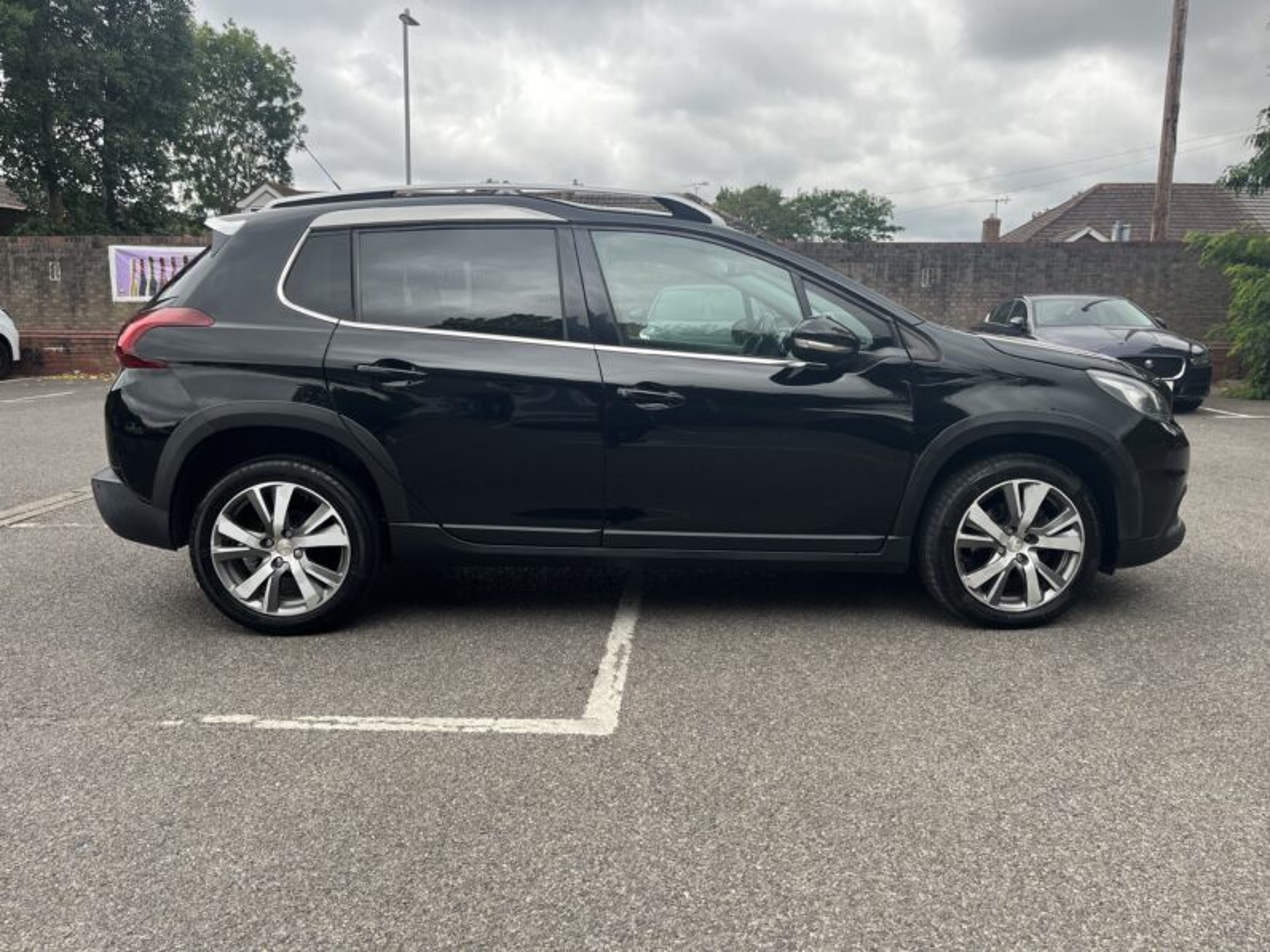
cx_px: 635
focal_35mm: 26
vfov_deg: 53.1
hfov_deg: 67.3
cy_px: 476
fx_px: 954
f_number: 1.6
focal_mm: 5.1
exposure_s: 1/592
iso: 50
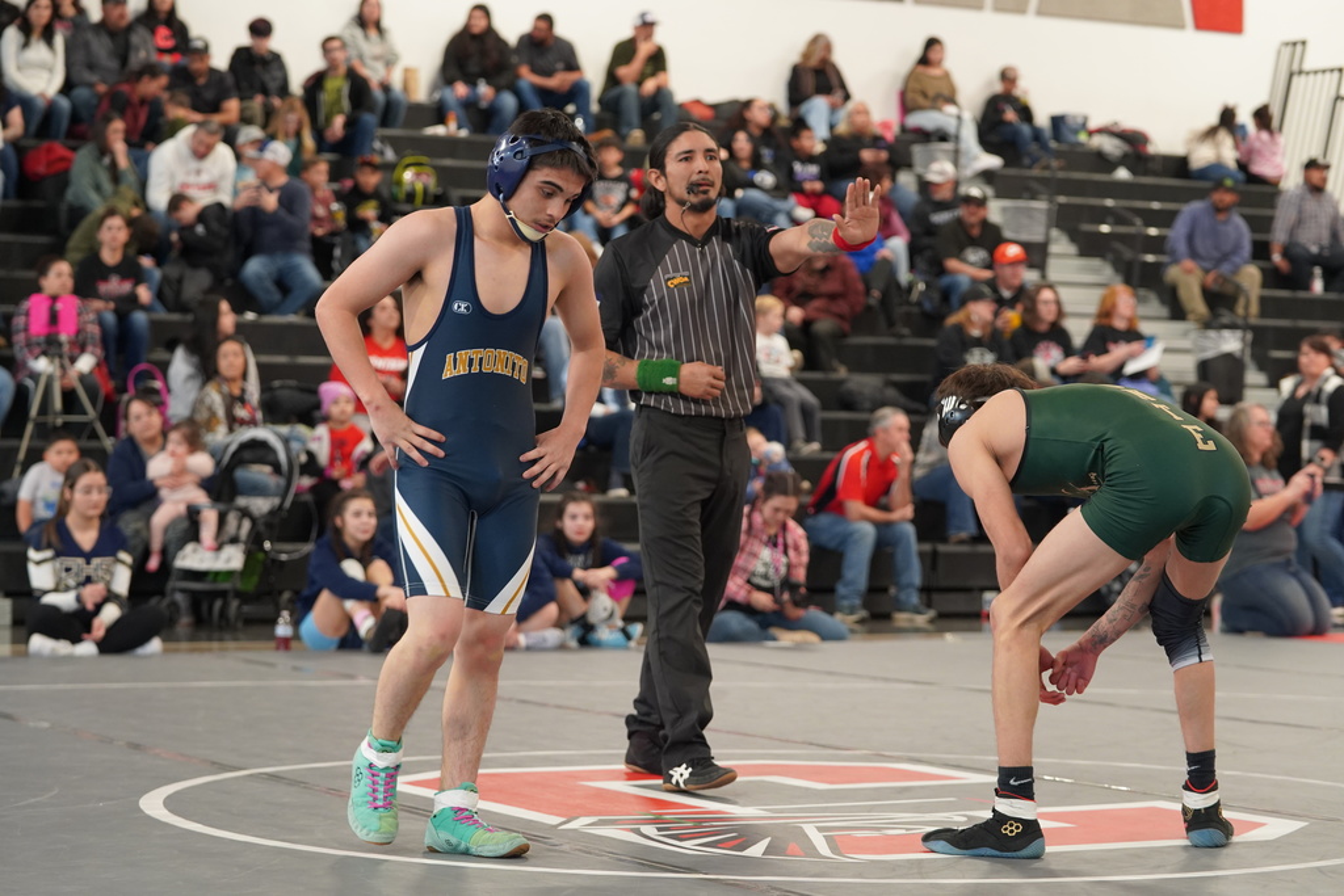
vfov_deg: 15.5
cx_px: 672
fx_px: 3286
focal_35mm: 88
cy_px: 448
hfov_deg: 23.1
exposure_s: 1/160
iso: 2500
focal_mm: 88
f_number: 4
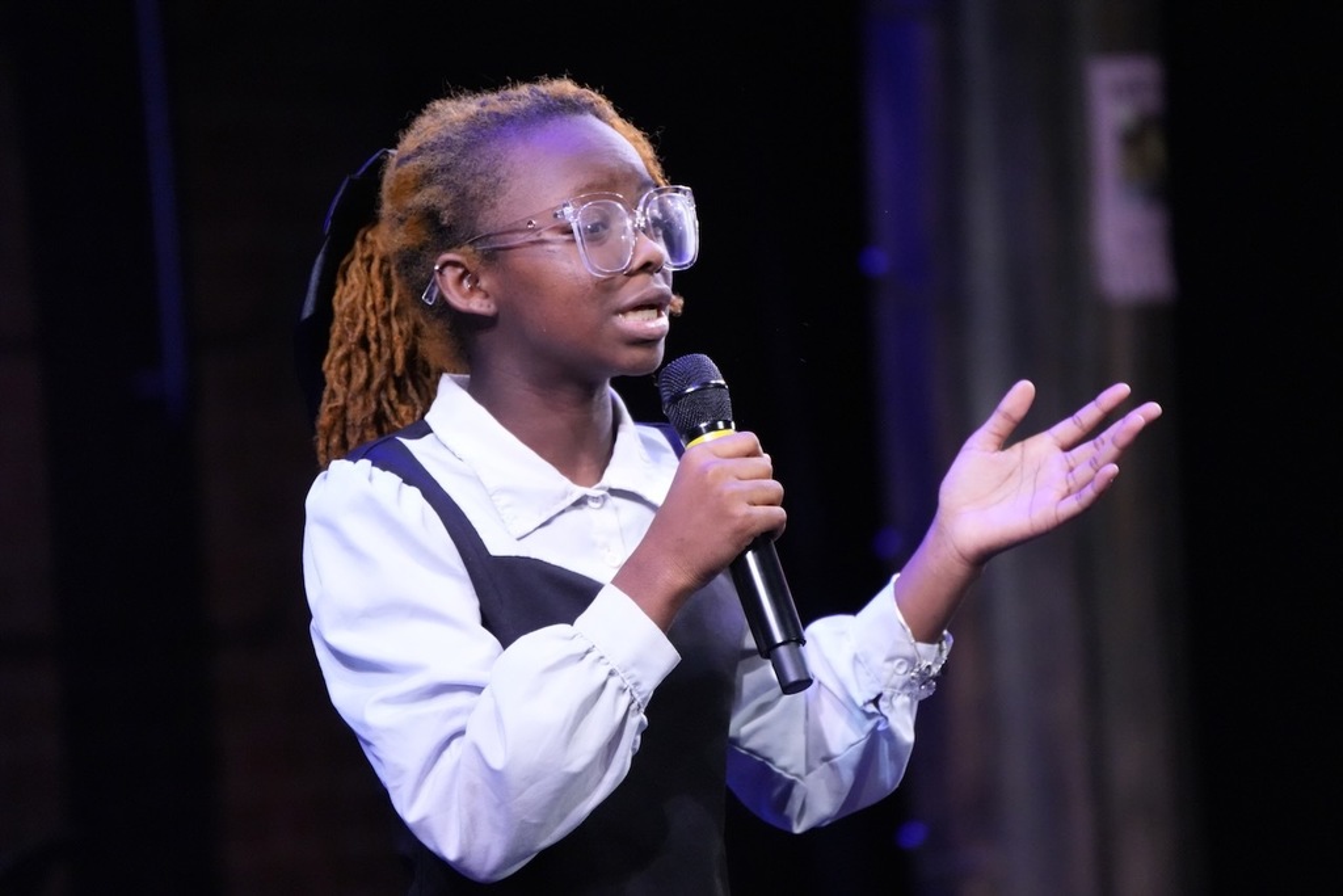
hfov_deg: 5.6
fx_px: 13841
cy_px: 448
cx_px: 672
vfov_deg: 3.7
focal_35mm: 371
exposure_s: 1/400
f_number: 6.3
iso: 10000
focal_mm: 371
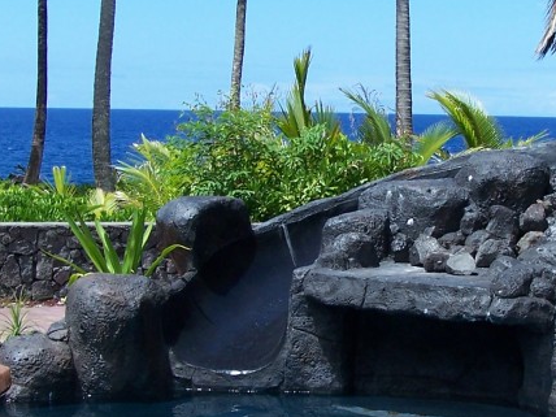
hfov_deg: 21.3
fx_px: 1462
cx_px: 425
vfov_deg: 16.2
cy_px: 246
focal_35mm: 91
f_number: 4
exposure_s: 1/640
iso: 80
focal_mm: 6.3
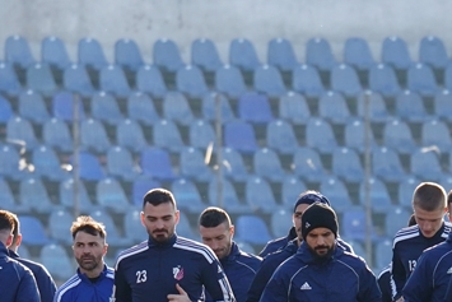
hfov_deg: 2.7
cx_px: 134
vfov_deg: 1.8
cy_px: 303
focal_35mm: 752
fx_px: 9448
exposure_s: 1/1000
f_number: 5.6
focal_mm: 297.1
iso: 640
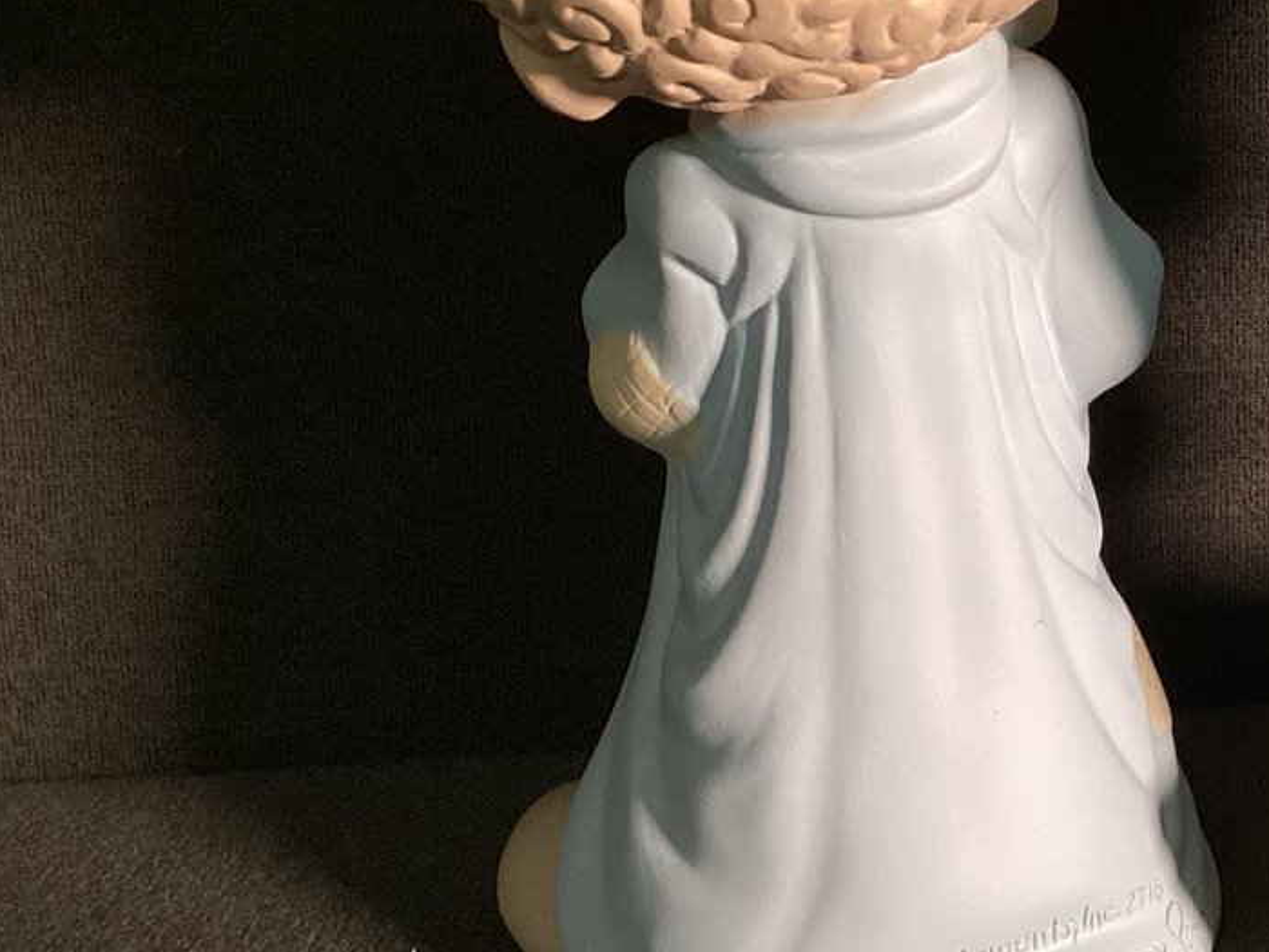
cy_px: 300
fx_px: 2456
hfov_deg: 26.8
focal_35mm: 67
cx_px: 1361
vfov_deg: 21.8
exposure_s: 1/60
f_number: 2.4
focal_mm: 3.3
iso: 160
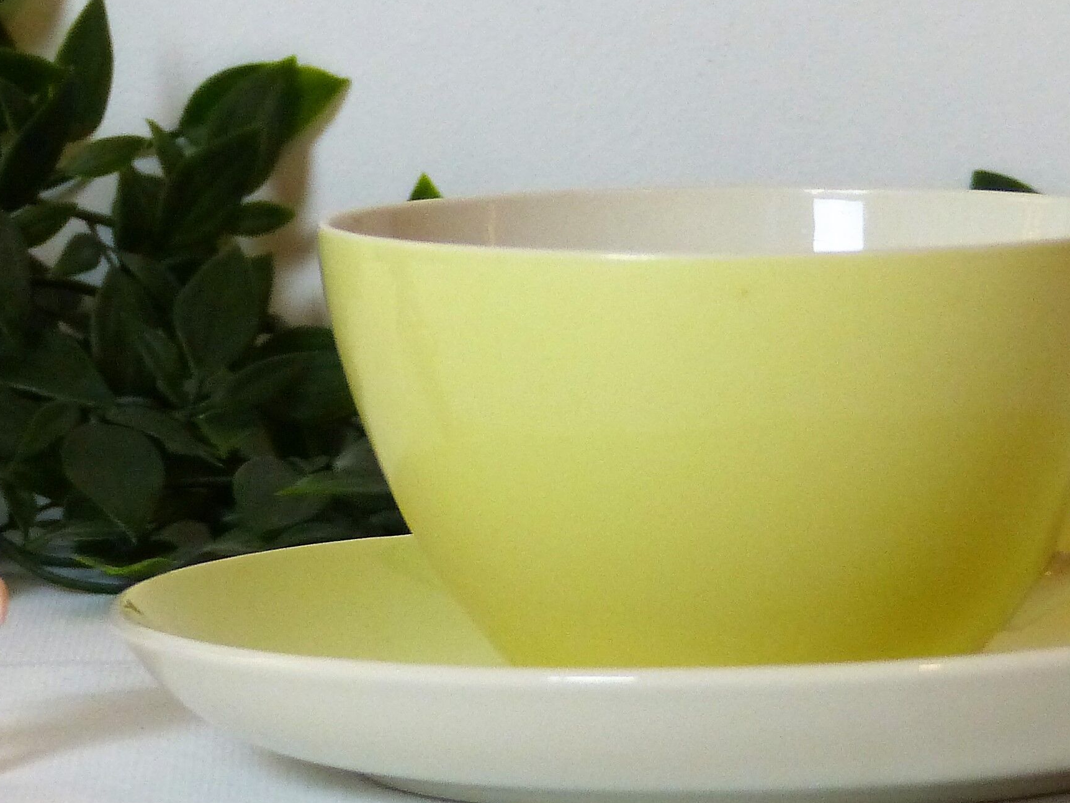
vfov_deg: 5.3
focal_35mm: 283
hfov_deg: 7.0
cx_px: 610
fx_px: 8748
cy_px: 399
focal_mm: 20.1
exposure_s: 1/60
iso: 320
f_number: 2.8
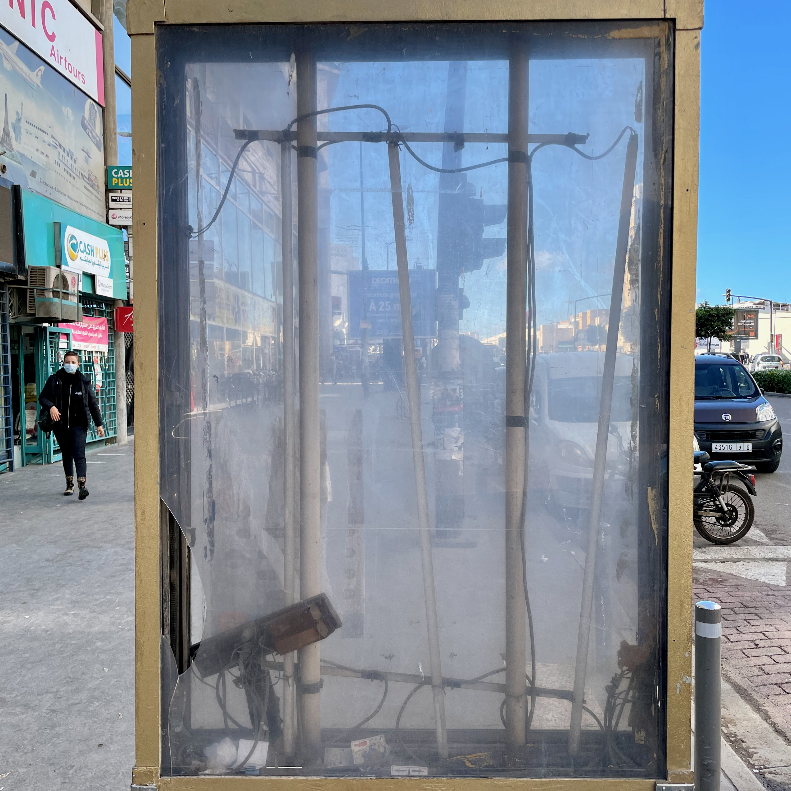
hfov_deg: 52.5
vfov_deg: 52.5
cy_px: 415
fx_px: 801
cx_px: 399
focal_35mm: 31
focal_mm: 4.2
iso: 32
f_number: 1.6
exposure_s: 1/855
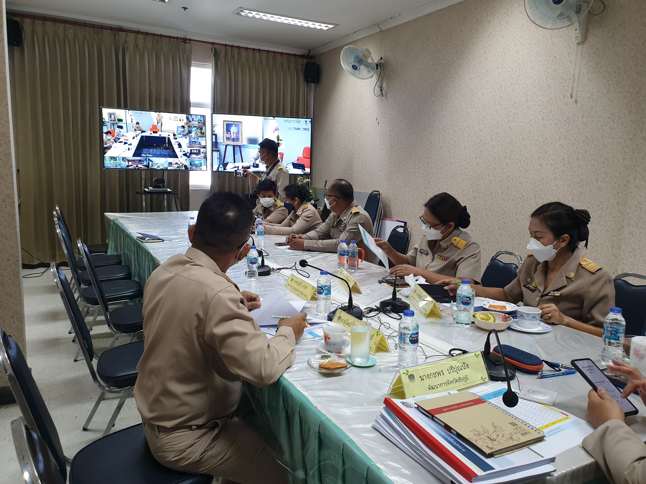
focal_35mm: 26
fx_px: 485
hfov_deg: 67.3
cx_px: 323
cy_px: 242
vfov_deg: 53.1
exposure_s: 1/50
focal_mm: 4.3
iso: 160
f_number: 2.4
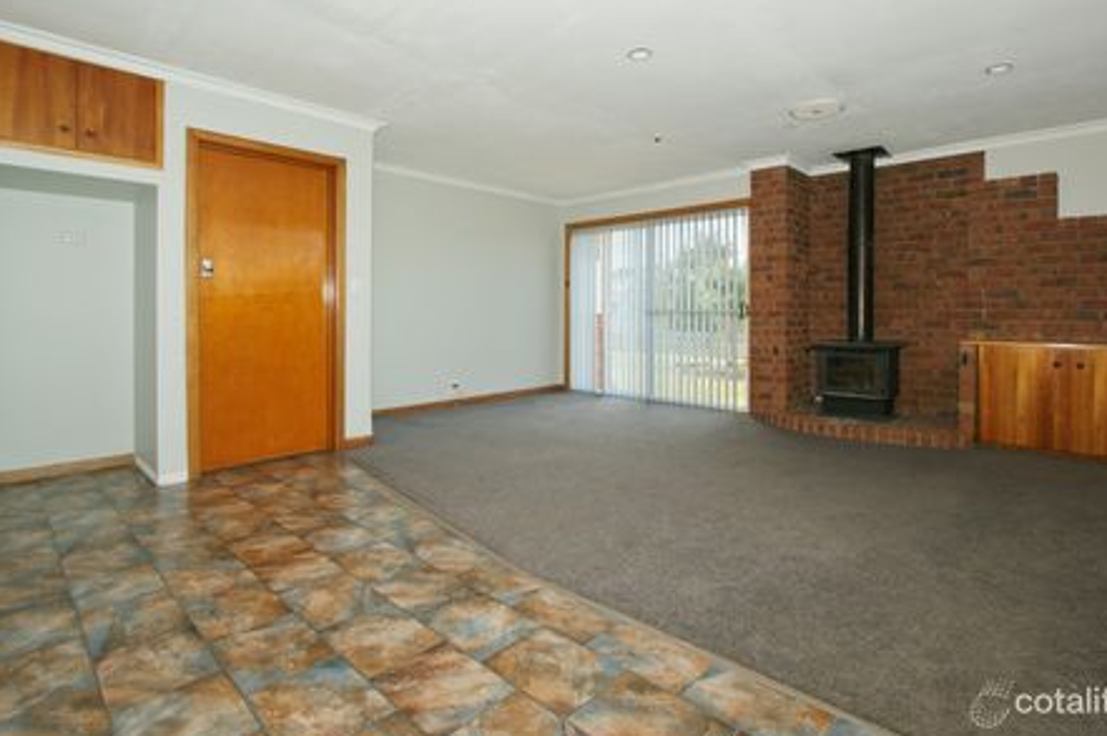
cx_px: 582
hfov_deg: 96.7
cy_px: 360
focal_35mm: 16
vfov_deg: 73.6
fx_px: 491
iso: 400
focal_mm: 10
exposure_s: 1/60
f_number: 5.6
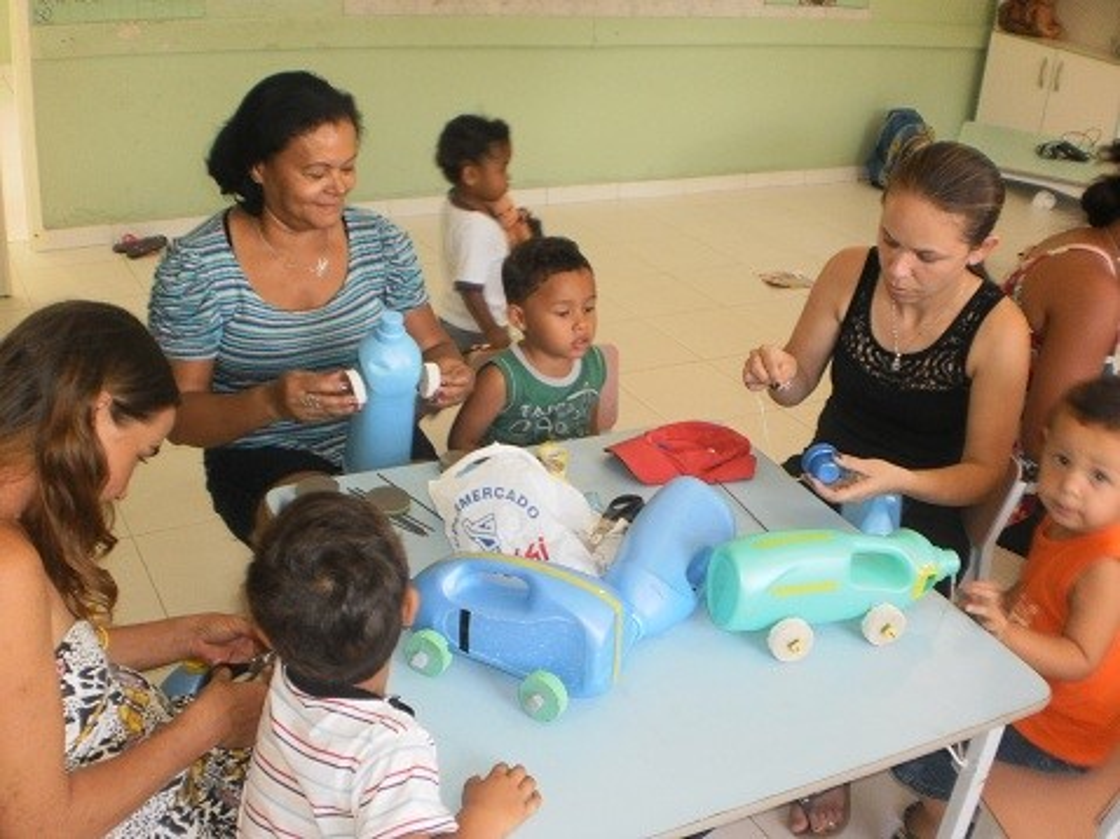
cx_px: 560
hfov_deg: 51.4
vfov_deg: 39.6
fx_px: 1164
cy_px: 420
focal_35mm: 36
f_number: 3.1
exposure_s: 1/30
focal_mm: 6.3
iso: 125
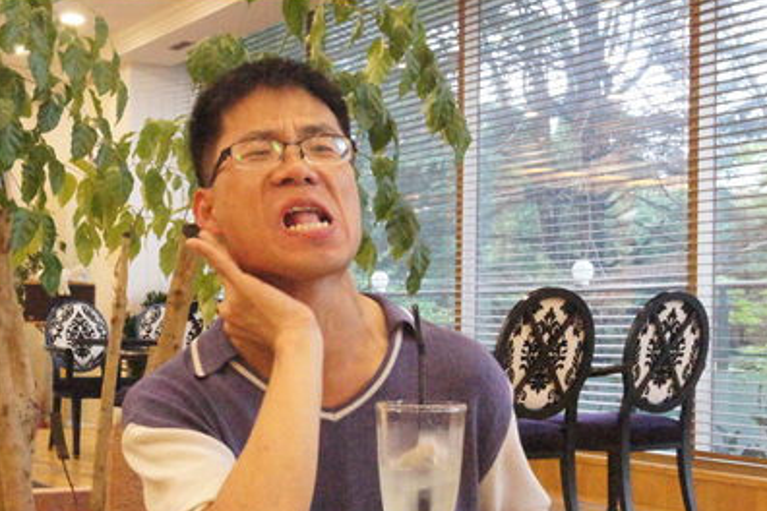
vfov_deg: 23.7
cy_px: 315
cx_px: 331
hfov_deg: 35.0
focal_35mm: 57
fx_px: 1214
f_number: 22
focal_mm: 30
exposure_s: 1/20
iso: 12800
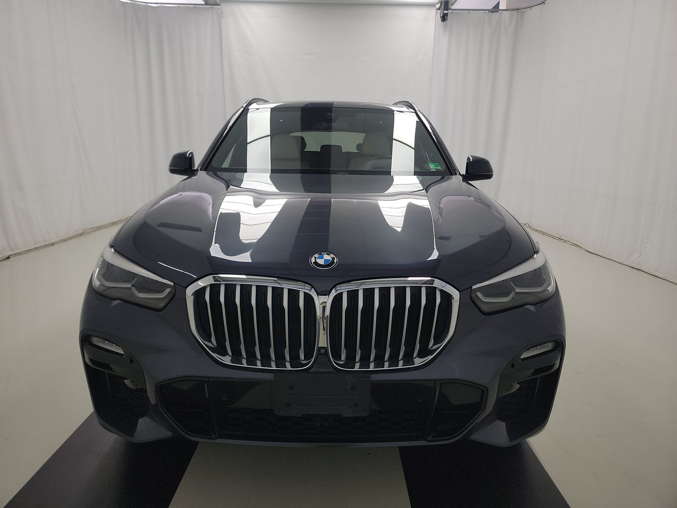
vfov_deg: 56.8
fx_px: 469
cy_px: 254
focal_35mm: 24
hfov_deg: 71.6
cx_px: 338
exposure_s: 1/59
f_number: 1.8
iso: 166
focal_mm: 6.7
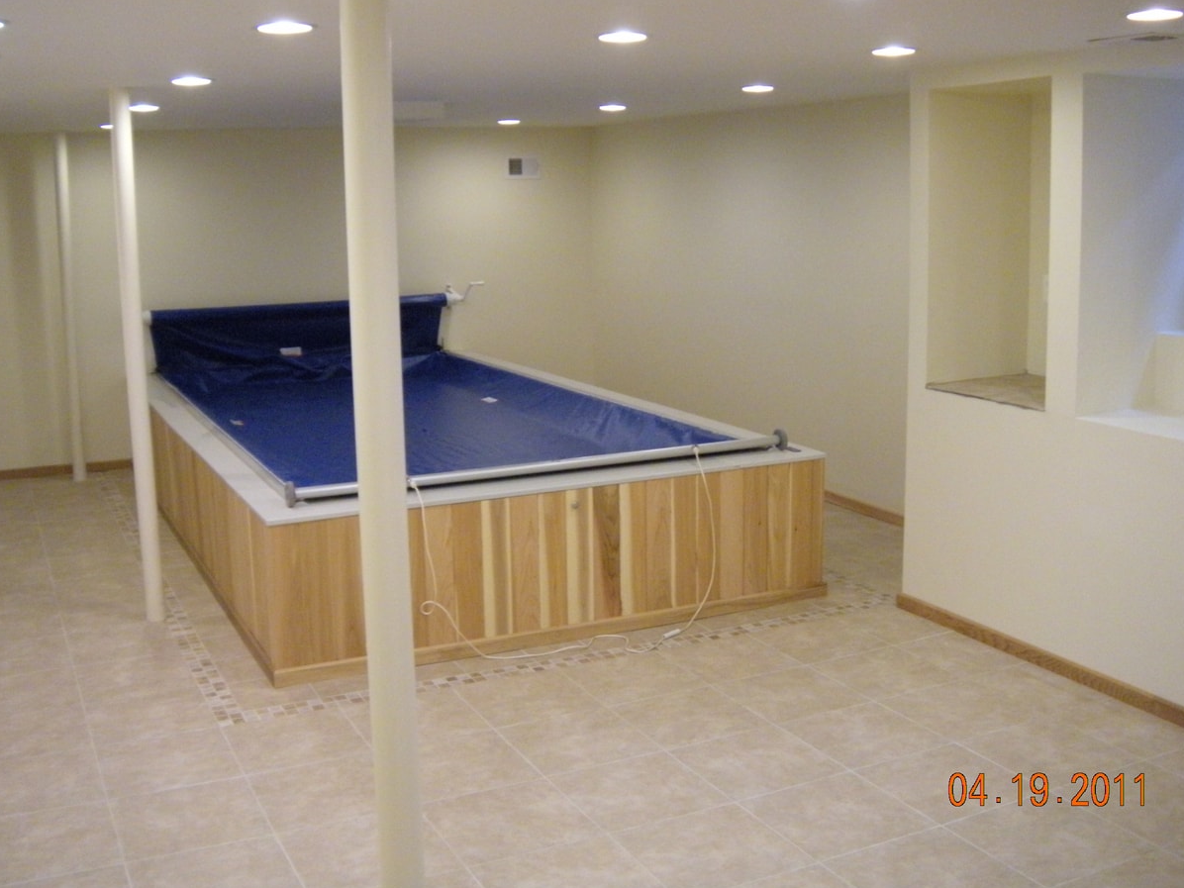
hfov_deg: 47.9
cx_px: 571
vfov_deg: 36.8
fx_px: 1334
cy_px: 398
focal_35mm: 39
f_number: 3.8
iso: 400
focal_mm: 5.9
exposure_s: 1/40.2
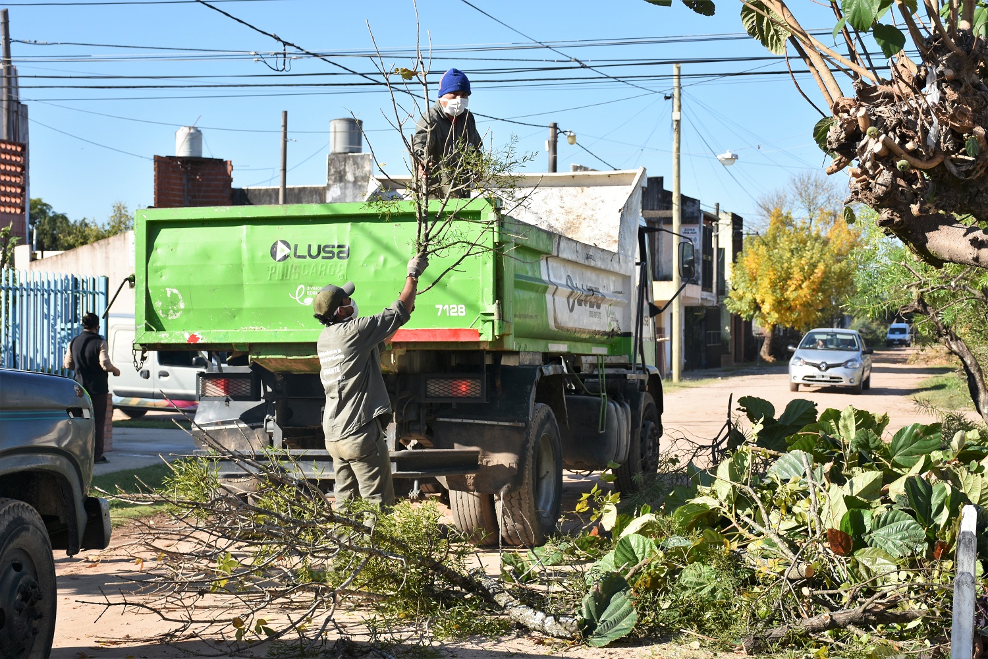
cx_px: 494
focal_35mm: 60
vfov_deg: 22.6
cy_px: 330
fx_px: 1647
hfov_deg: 33.4
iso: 125
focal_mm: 40
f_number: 4.5
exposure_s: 1/640
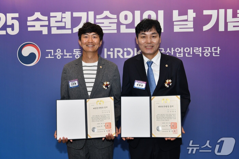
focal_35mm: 45
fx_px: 299
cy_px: 80
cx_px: 120
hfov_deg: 43.6
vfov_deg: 29.9
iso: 1250
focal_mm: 45
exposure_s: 1/160
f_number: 7.1
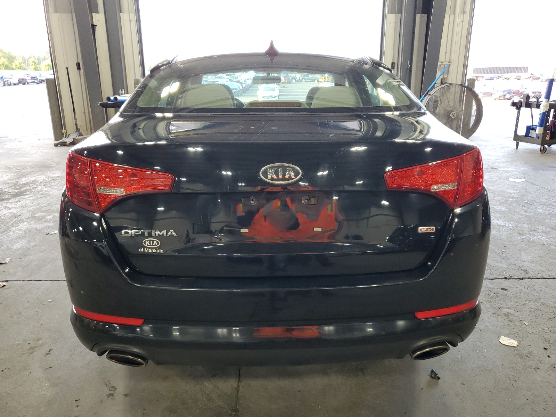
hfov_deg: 67.3
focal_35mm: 26
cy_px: 208
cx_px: 278
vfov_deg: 53.1
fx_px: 418
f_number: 1.5
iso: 84
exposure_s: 1/60.2
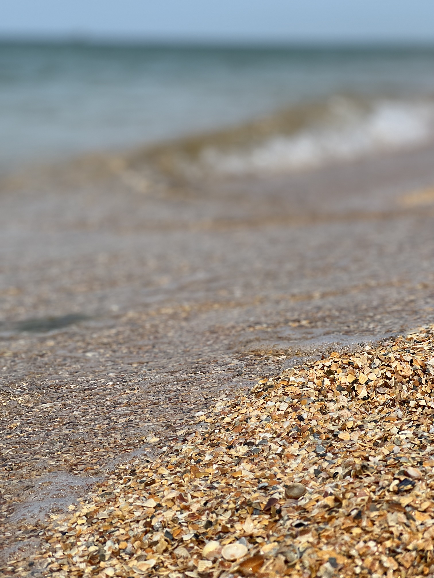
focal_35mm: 77
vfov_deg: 25.3
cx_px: 217
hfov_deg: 19.1
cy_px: 289
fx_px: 1287
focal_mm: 9
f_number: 2.8
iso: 32
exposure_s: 1/1085
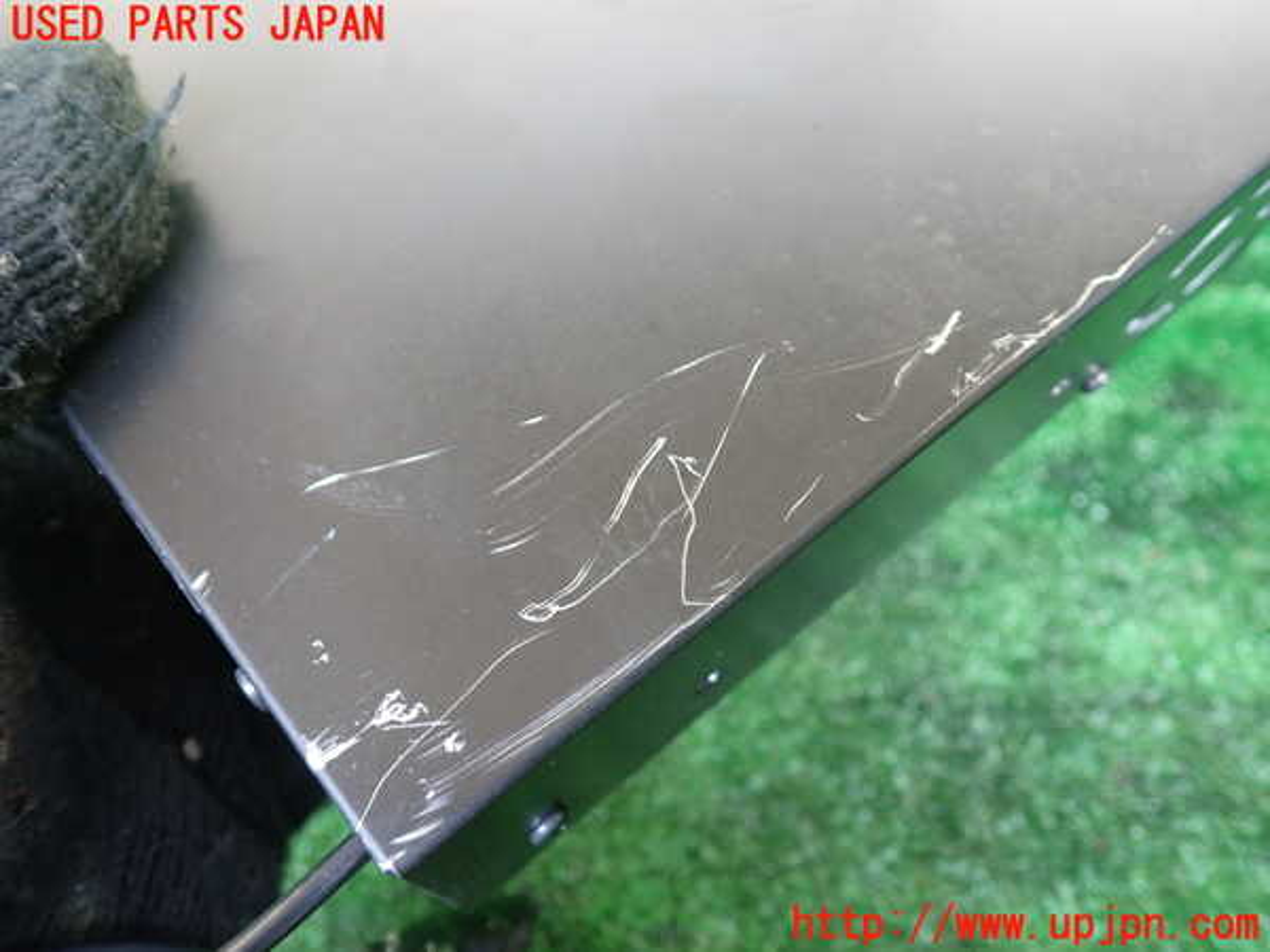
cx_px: 635
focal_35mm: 30
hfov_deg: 60.0
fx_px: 1101
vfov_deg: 46.8
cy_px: 476
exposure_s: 1/60
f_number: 2.3
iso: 200
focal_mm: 5.4
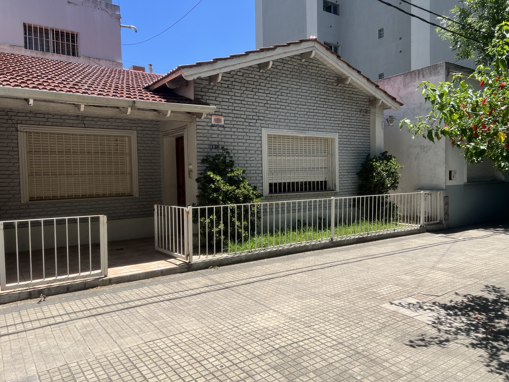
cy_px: 191
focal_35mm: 26
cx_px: 254
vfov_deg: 53.1
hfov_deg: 67.3
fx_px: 382
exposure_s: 1/2994
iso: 50
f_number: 1.5
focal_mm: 5.7
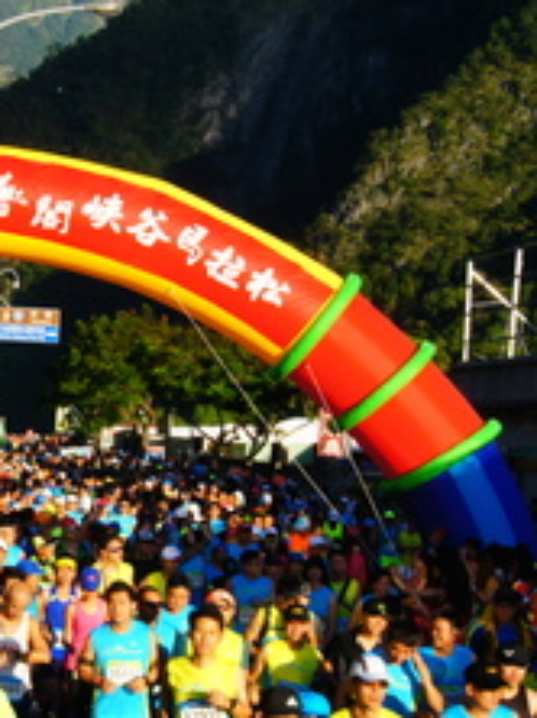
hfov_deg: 17.4
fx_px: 1699
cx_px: -40
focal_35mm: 82
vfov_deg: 23.8
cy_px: 414
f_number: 29
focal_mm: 28
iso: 800
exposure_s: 1/125
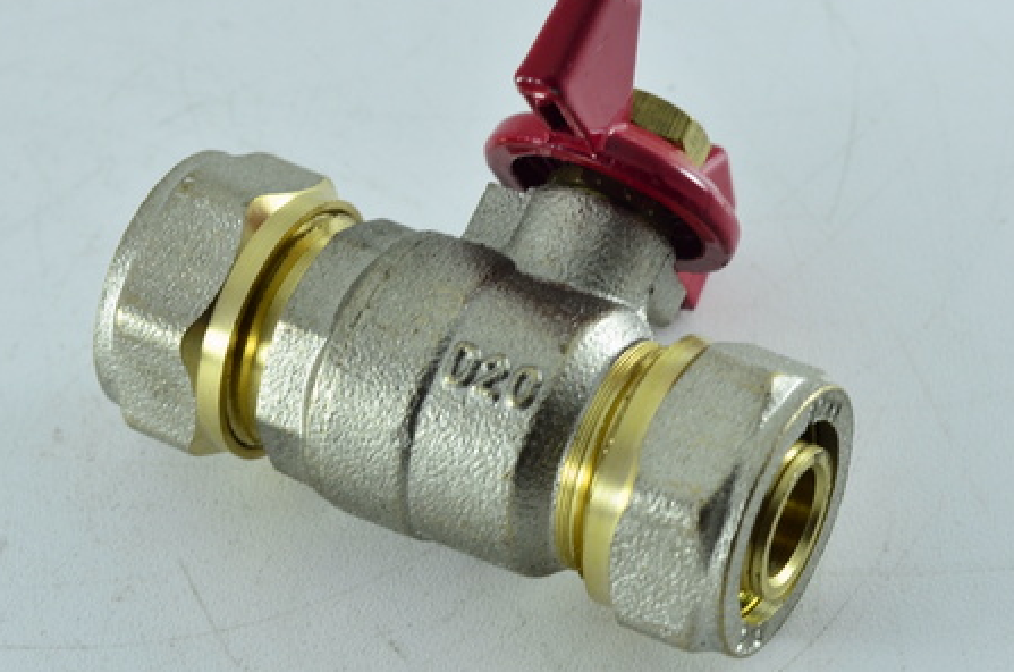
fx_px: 3626
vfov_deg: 10.6
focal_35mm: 129
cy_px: 362
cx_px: 497
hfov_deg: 15.9
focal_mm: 50
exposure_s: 1/100
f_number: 7.1
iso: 320
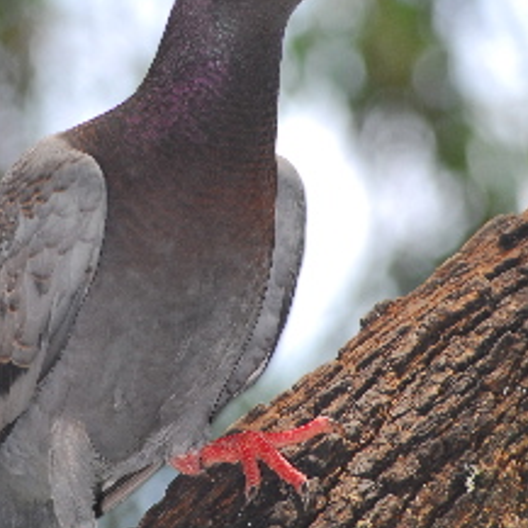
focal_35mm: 881
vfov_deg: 2.0
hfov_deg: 2.0
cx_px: 201
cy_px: 214
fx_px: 15203
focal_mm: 300
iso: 200
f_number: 6.3
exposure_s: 1/60
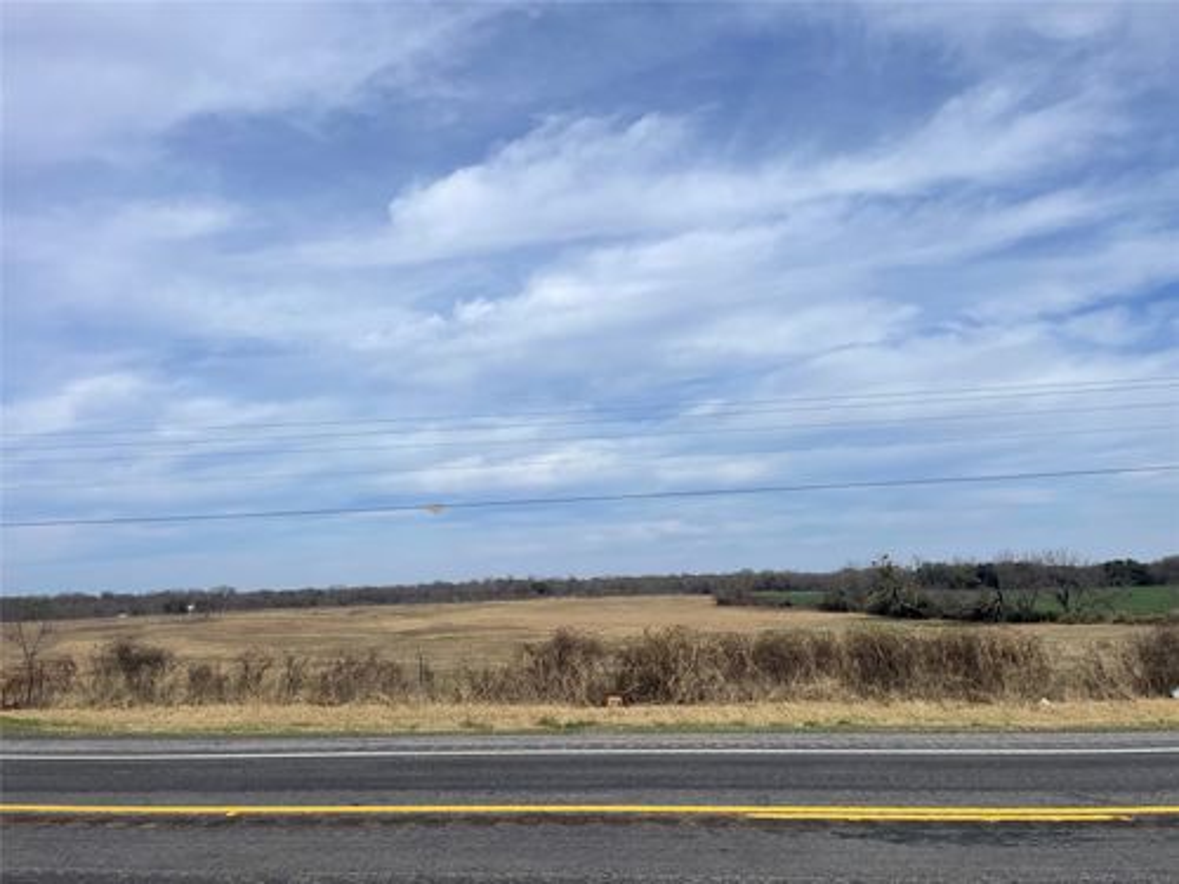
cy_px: 442
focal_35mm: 26
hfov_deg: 67.3
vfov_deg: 53.1
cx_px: 590
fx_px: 886
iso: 32
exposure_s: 1/7813
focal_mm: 4.2
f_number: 1.6
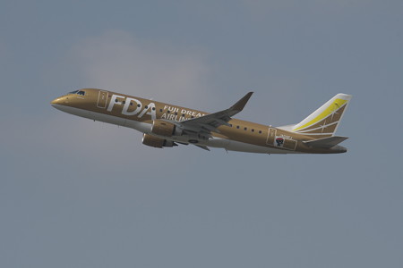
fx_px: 5877
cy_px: 134
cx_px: 202
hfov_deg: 3.9
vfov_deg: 2.6
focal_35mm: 525
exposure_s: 1/1600
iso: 200
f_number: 8
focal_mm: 350
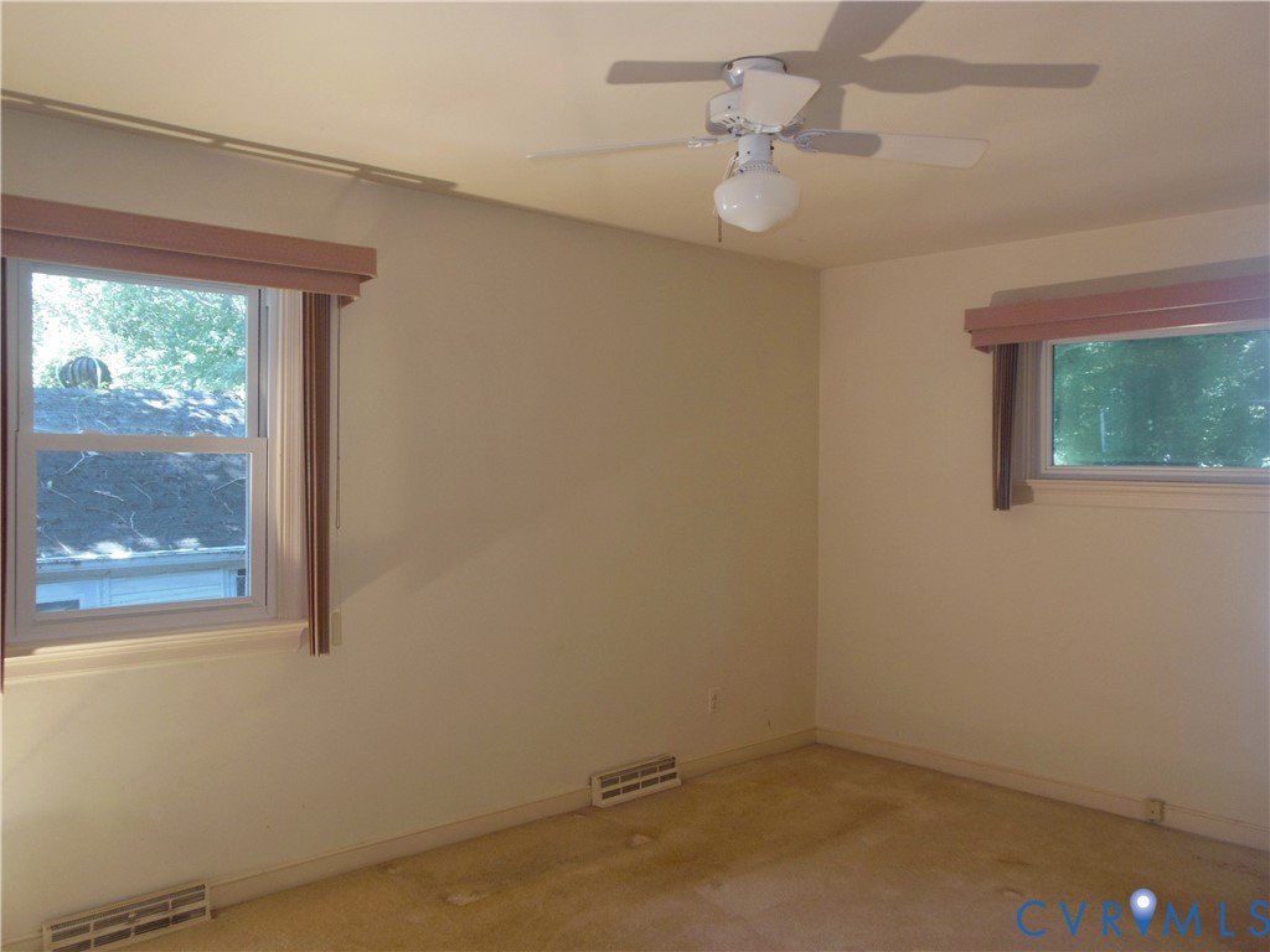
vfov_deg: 48.2
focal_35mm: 29
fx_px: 1064
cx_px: 635
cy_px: 476
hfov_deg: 61.7
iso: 125
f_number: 3.3
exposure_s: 1/30
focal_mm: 5.2
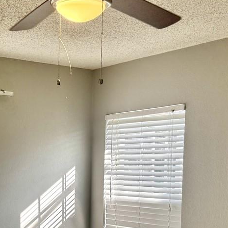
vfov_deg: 22.9
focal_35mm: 73
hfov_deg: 23.3
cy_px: 218
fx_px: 544
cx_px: 46
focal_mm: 6.76
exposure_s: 1/262
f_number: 1.78
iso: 80
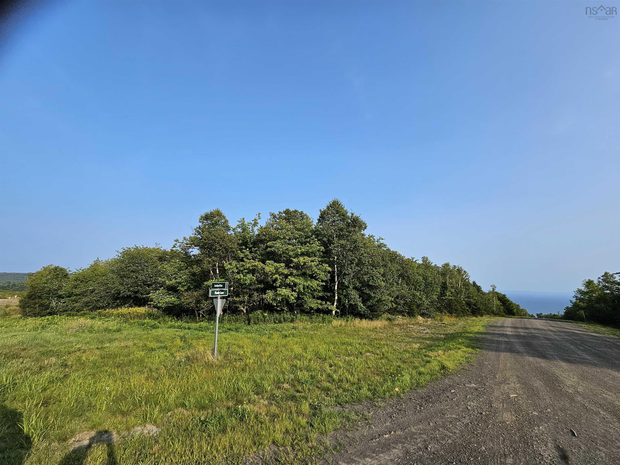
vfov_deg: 89.9
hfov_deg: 106.2
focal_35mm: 13
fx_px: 233
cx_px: 310
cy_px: 232
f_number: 2.2
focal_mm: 2.2
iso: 50
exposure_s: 1/2252
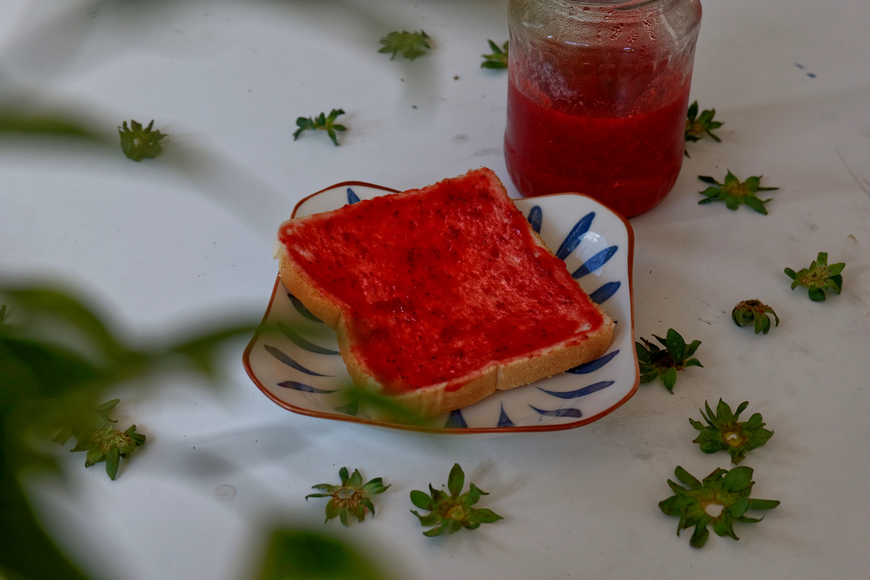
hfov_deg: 37.5
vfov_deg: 25.5
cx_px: 435
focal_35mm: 53
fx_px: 1281
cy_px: 290
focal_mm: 53
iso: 500
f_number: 9
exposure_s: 1/60
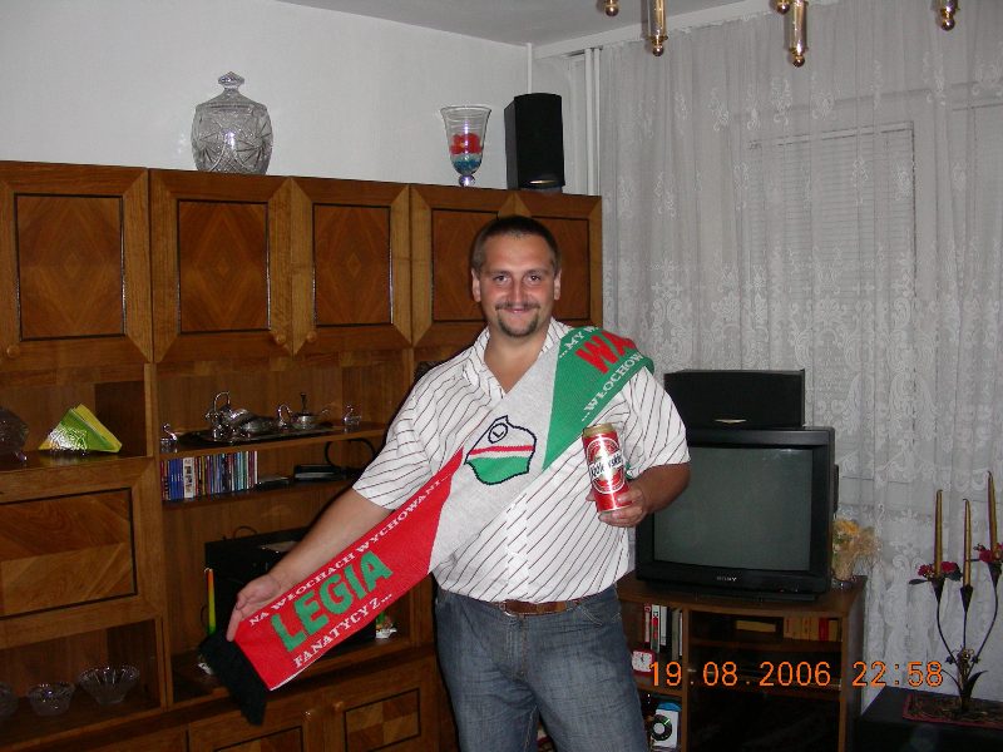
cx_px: 502
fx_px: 1101
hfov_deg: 49.0
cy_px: 376
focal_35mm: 38
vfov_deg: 37.7
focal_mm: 6.3
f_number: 3.5
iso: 150
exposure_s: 1/60.1
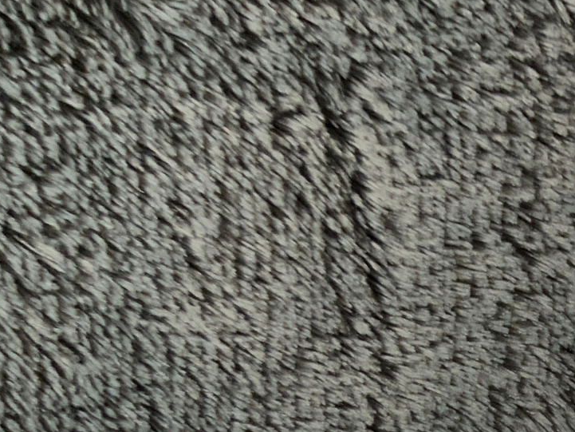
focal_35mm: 103
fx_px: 1711
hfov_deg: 16.4
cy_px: 608
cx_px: 986
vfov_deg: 13.7
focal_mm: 3
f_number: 1.8
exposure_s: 1/104
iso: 40
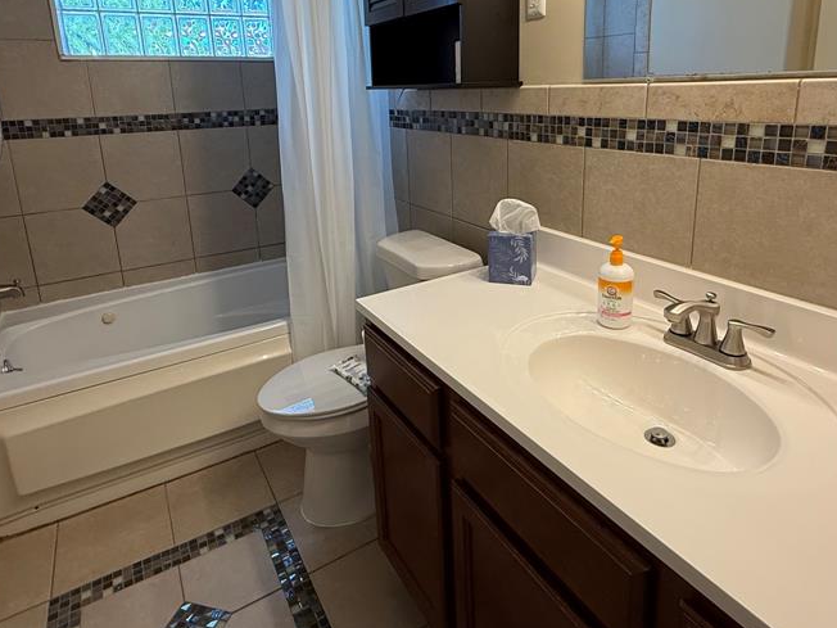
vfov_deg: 59.7
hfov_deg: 76.3
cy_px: 211
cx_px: 438
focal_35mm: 22
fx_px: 532
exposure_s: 1/120
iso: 200
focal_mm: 2.22
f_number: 2.2
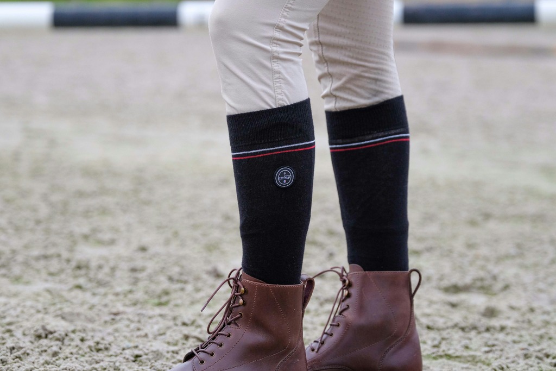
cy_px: 186
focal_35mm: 156
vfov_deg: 8.8
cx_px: 278
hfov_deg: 13.2
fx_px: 2410
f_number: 4
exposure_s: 1/500
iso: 1250
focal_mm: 104.2
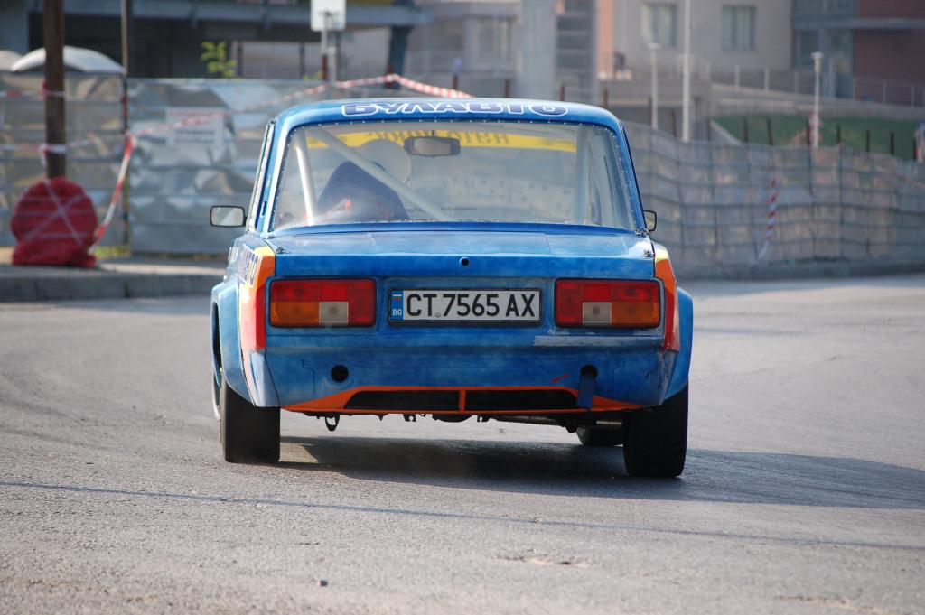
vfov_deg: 6.8
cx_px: 462
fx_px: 5199
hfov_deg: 10.2
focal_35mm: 202
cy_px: 308
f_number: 5
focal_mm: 135
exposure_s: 1/1000
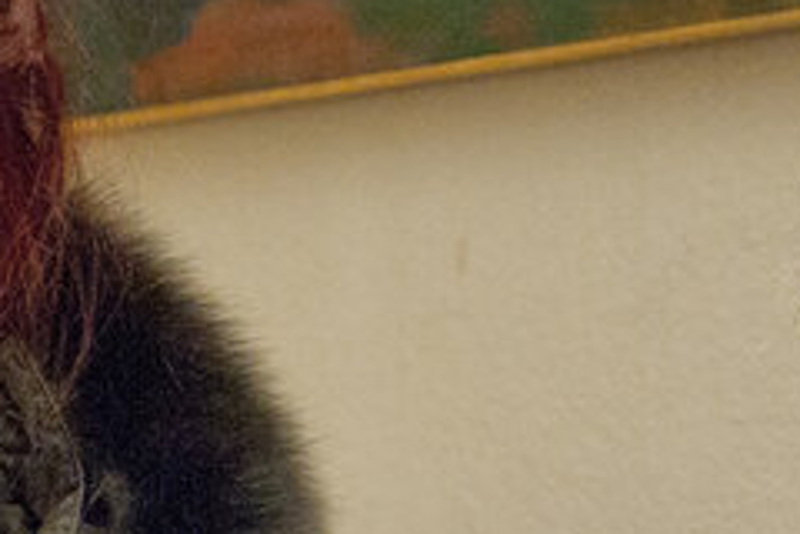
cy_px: 607
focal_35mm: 180
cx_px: 303
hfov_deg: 11.4
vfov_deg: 7.6
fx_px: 4000
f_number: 4.5
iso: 3200
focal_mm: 40
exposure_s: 1/100
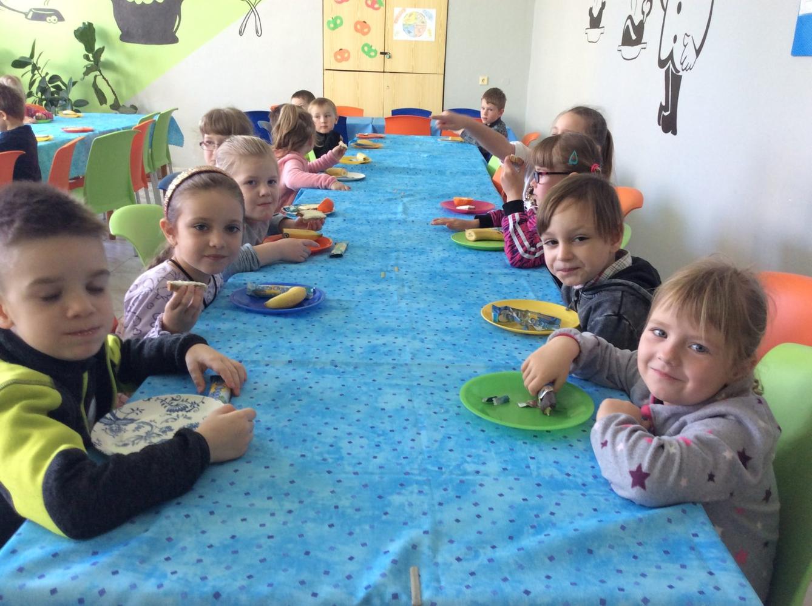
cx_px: 406
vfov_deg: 44.0
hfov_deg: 56.9
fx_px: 749
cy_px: 303
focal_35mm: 32
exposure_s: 1/25
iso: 64
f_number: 2.4
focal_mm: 3.3
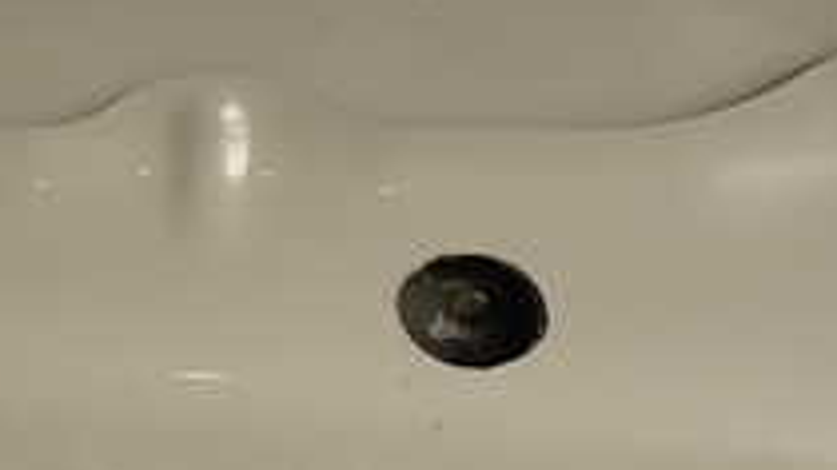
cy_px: 179
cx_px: -339
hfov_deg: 23.1
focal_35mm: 78
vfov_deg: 15.5
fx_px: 1731
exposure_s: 1/200
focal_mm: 4.5
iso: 100
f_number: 2.8
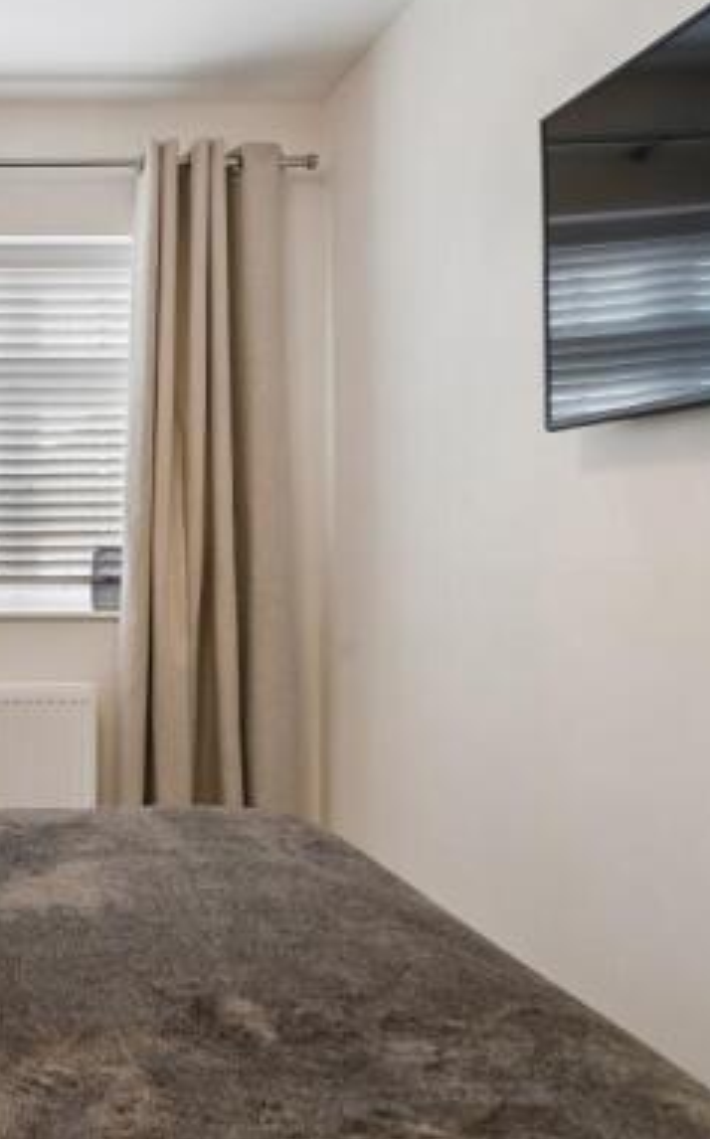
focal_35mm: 28
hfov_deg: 35.3
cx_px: -136
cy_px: 559
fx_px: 869
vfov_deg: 66.5
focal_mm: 16
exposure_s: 1/40
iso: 320
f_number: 9
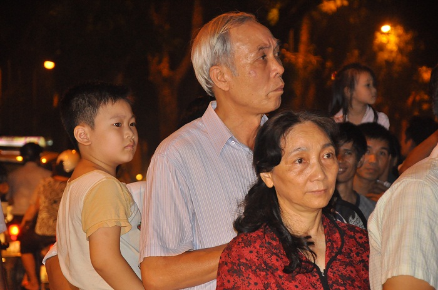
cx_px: 219
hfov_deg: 17.1
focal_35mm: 120
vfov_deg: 11.4
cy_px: 145
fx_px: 1457
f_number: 5.3
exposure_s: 1/60
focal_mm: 80
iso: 1600
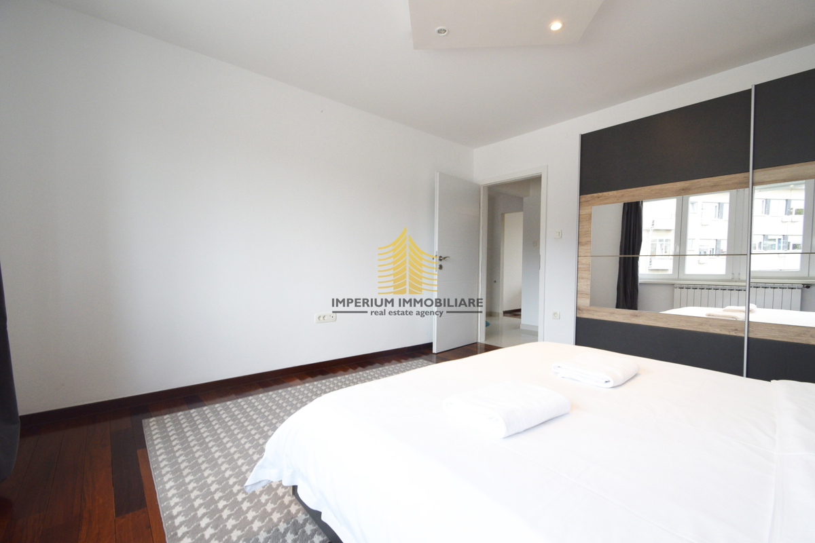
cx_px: 408
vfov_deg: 77.3
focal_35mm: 15
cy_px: 272
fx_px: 340
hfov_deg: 100.4
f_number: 10
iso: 560
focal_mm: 10
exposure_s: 1/30
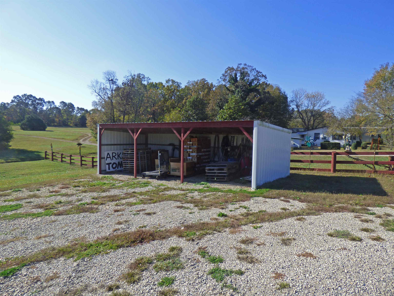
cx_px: 197
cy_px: 148
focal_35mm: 20
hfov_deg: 81.7
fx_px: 228
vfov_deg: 66.0
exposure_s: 1/1000
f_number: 2.8
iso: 100
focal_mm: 3.58
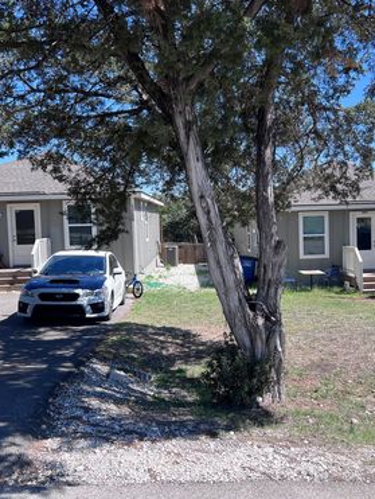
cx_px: 227
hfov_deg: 40.6
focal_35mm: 35
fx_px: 505
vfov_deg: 52.6
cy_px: 248
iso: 50
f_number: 1.5
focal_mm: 5.7
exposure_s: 1/2123
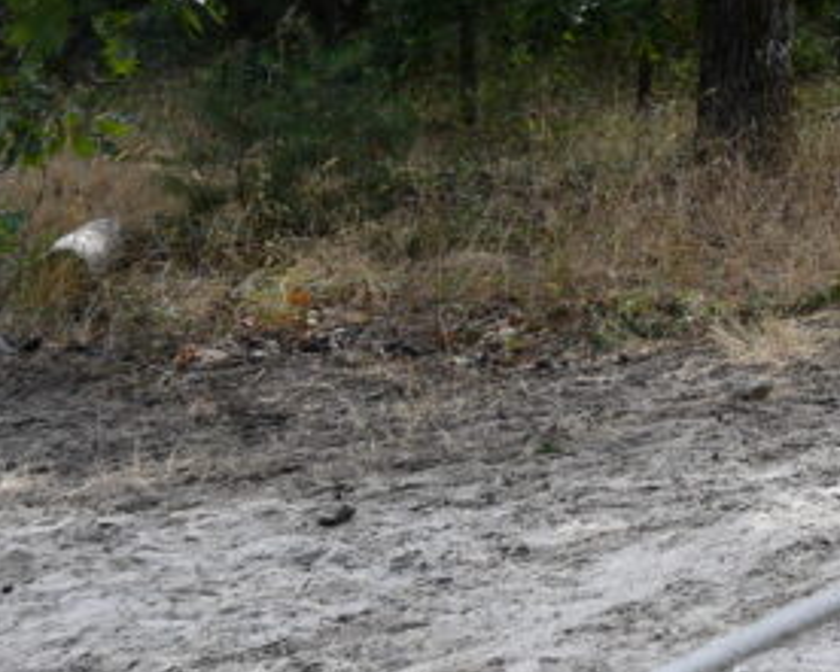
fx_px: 4153
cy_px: -17
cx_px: 1333
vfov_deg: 9.2
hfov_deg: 11.0
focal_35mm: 167
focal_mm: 32
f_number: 6.3
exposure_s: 1/250
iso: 200
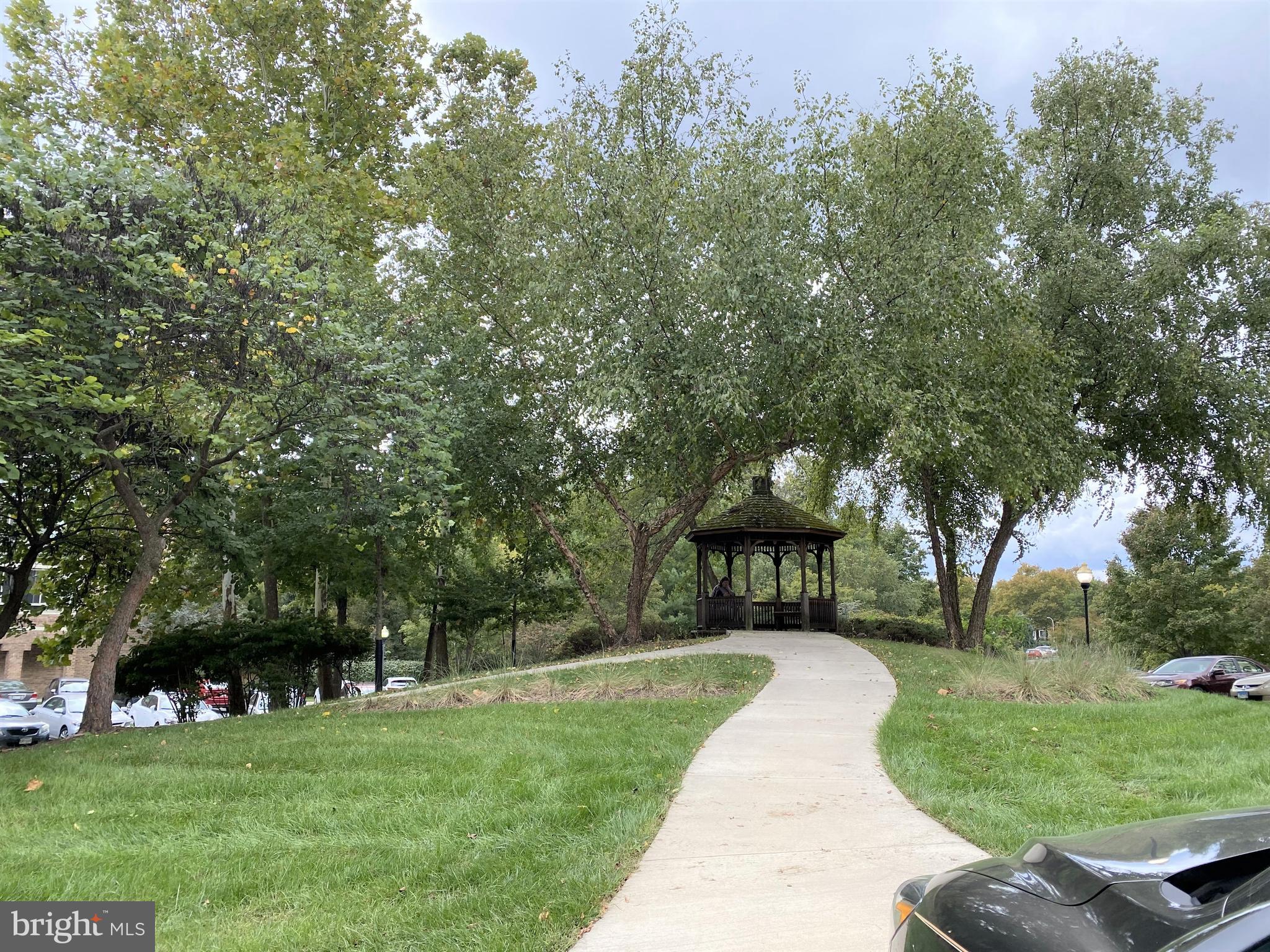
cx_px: 635
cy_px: 476
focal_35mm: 26
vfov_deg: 53.1
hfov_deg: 67.3
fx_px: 954
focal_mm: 4.25
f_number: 1.8
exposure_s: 1/534
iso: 32
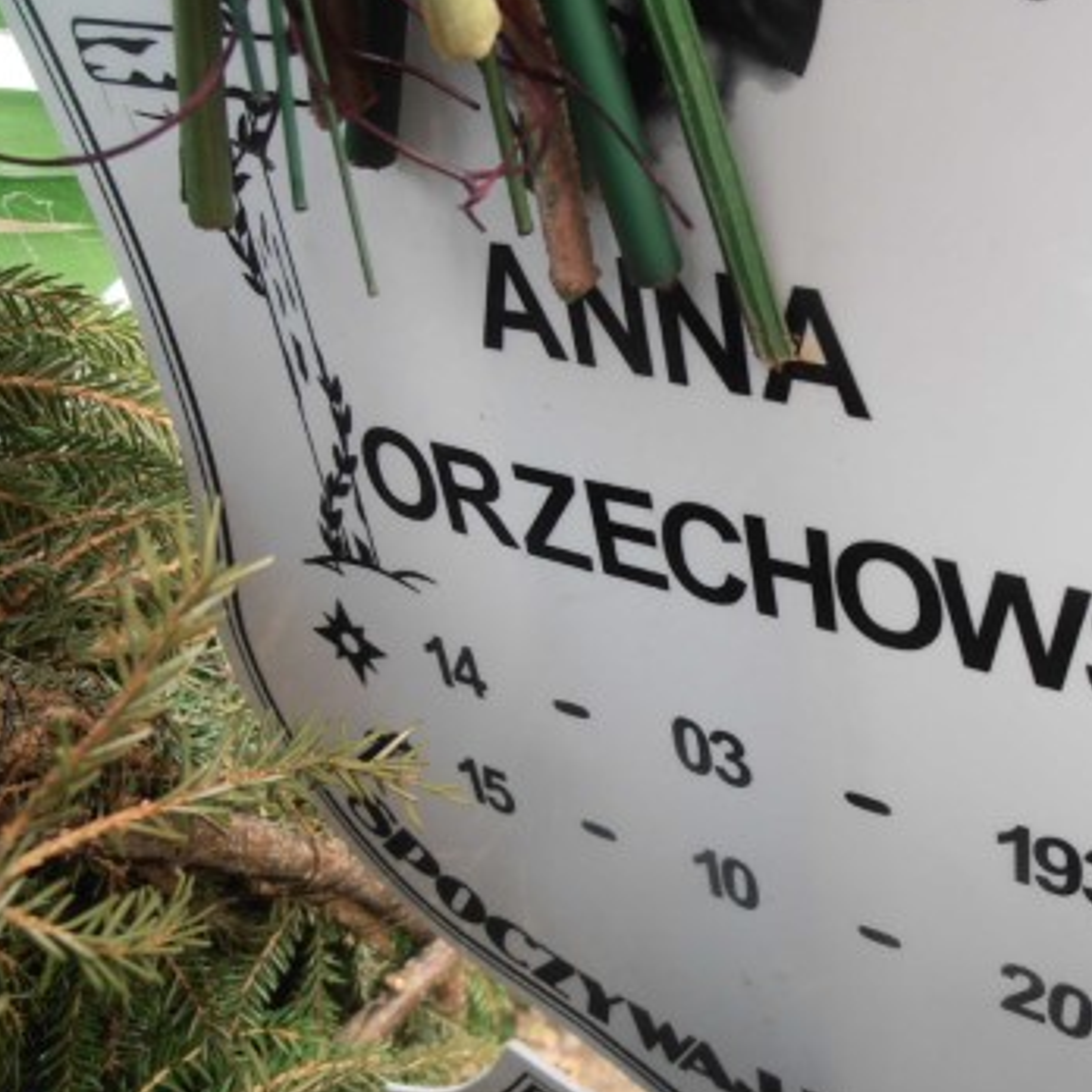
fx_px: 1392
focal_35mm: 39
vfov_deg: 42.8
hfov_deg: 41.5
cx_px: 832
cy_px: 584
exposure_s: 1/40
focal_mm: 4.2
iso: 80
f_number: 3
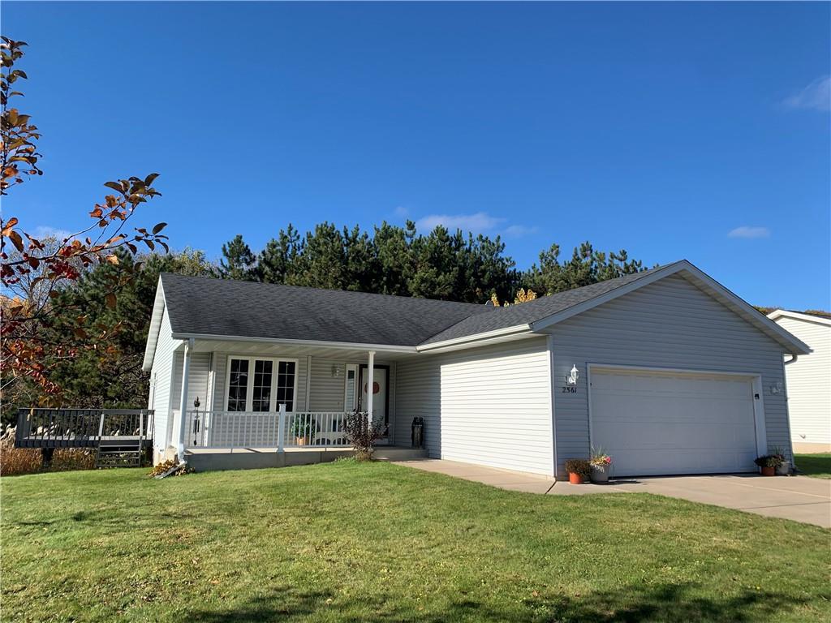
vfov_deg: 53.1
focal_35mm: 26
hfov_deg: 67.3
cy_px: 312
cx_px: 416
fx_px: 624
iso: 25
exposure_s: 1/1490
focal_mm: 4.25
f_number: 1.8
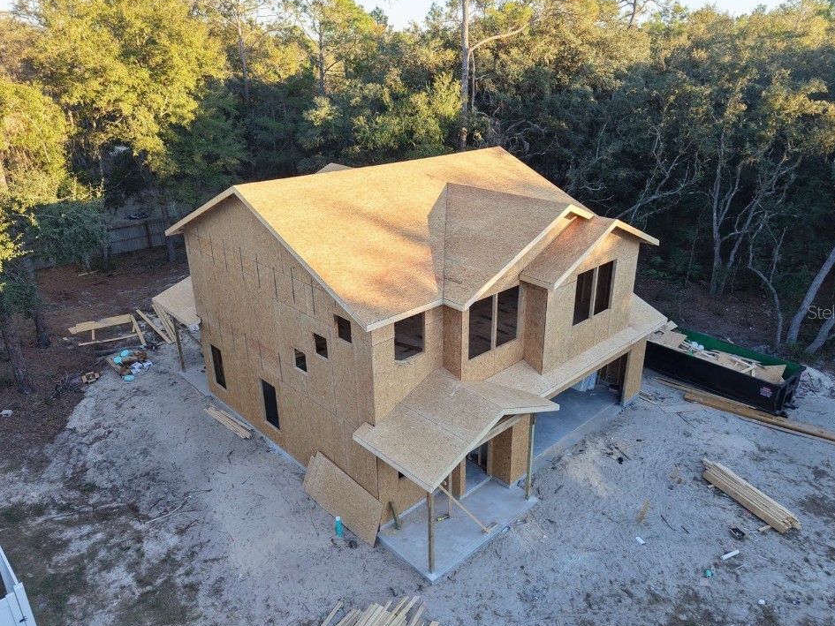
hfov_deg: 67.3
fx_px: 627
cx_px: 438
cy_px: 312
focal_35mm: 26
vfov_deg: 53.1
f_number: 1.8
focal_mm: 8.67
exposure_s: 1/640
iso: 400
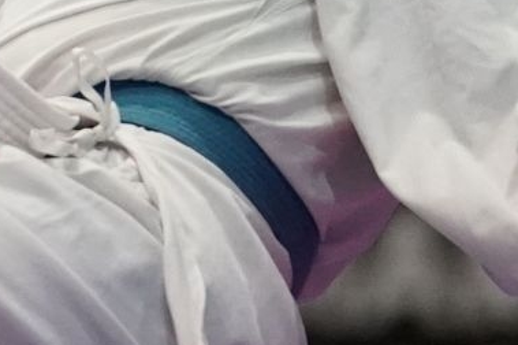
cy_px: -249
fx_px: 20500
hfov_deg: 1.4
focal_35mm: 1426
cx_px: -185
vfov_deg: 1.0
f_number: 2.8
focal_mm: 200
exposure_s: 1/800
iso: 6400
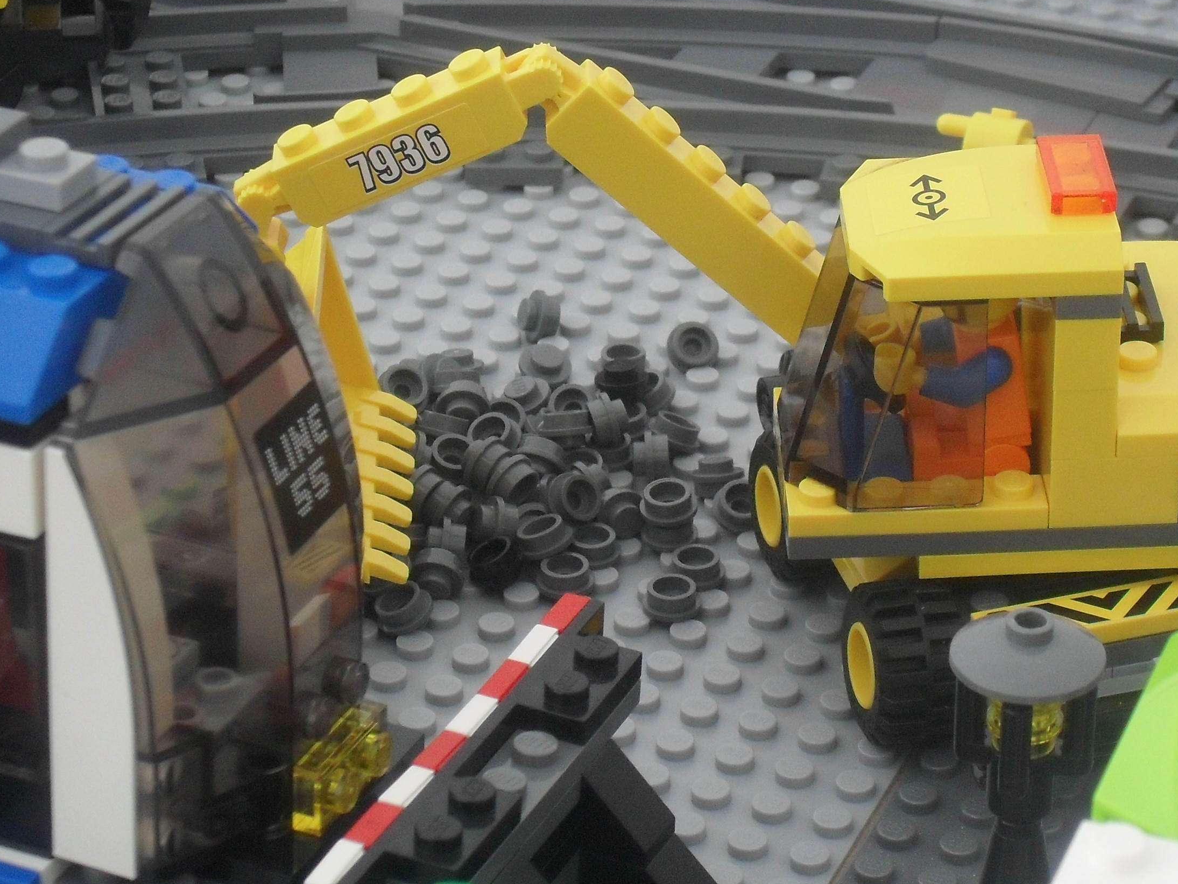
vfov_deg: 13.5
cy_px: 453
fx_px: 3744
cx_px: 797
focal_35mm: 110
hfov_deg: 17.8
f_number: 4.6
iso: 200
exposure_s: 1
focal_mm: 11.7
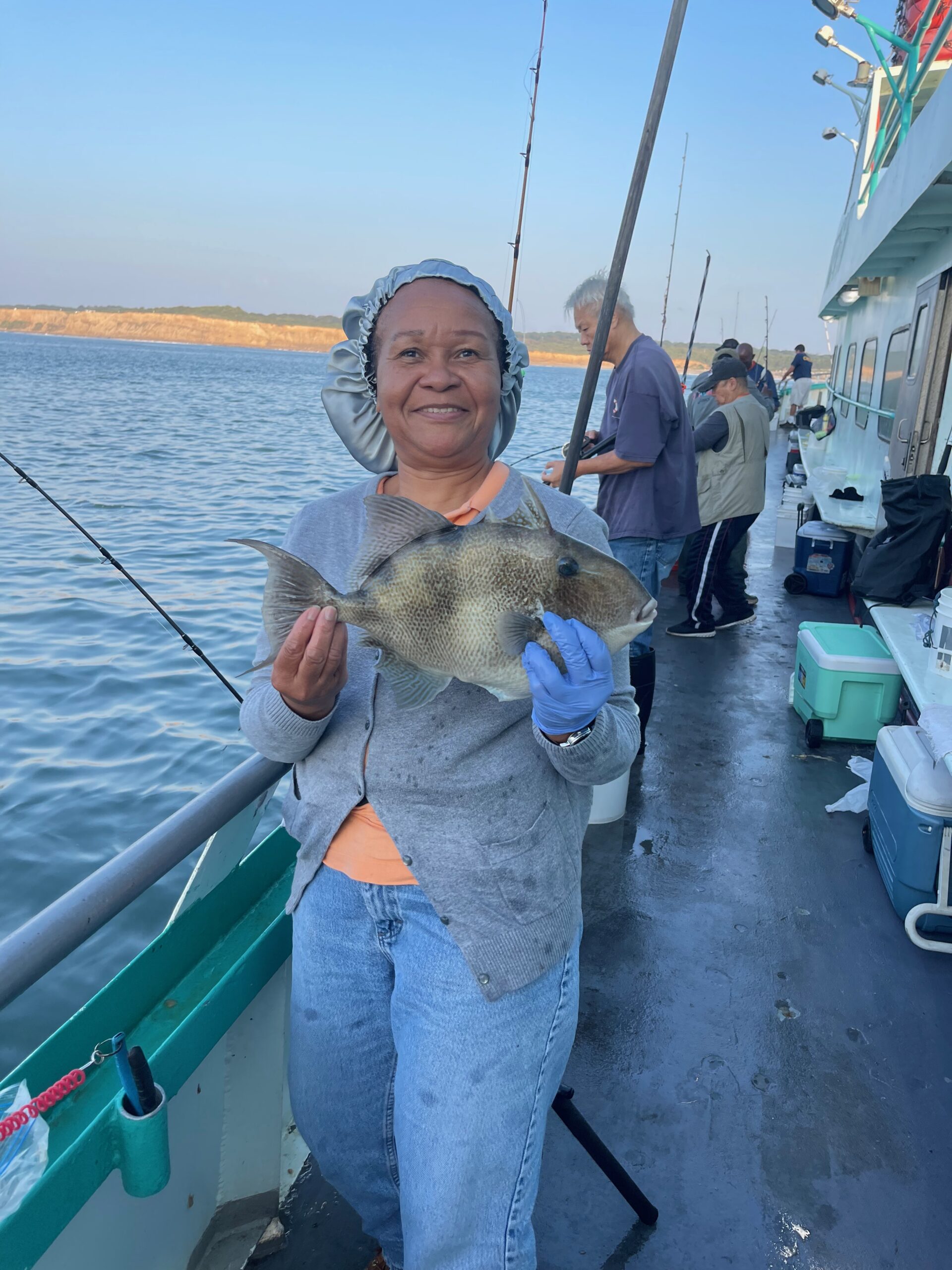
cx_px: 476
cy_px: 635
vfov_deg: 67.3
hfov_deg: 53.1
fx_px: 953
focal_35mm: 26
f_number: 1.6
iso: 32
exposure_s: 1/628
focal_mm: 5.1
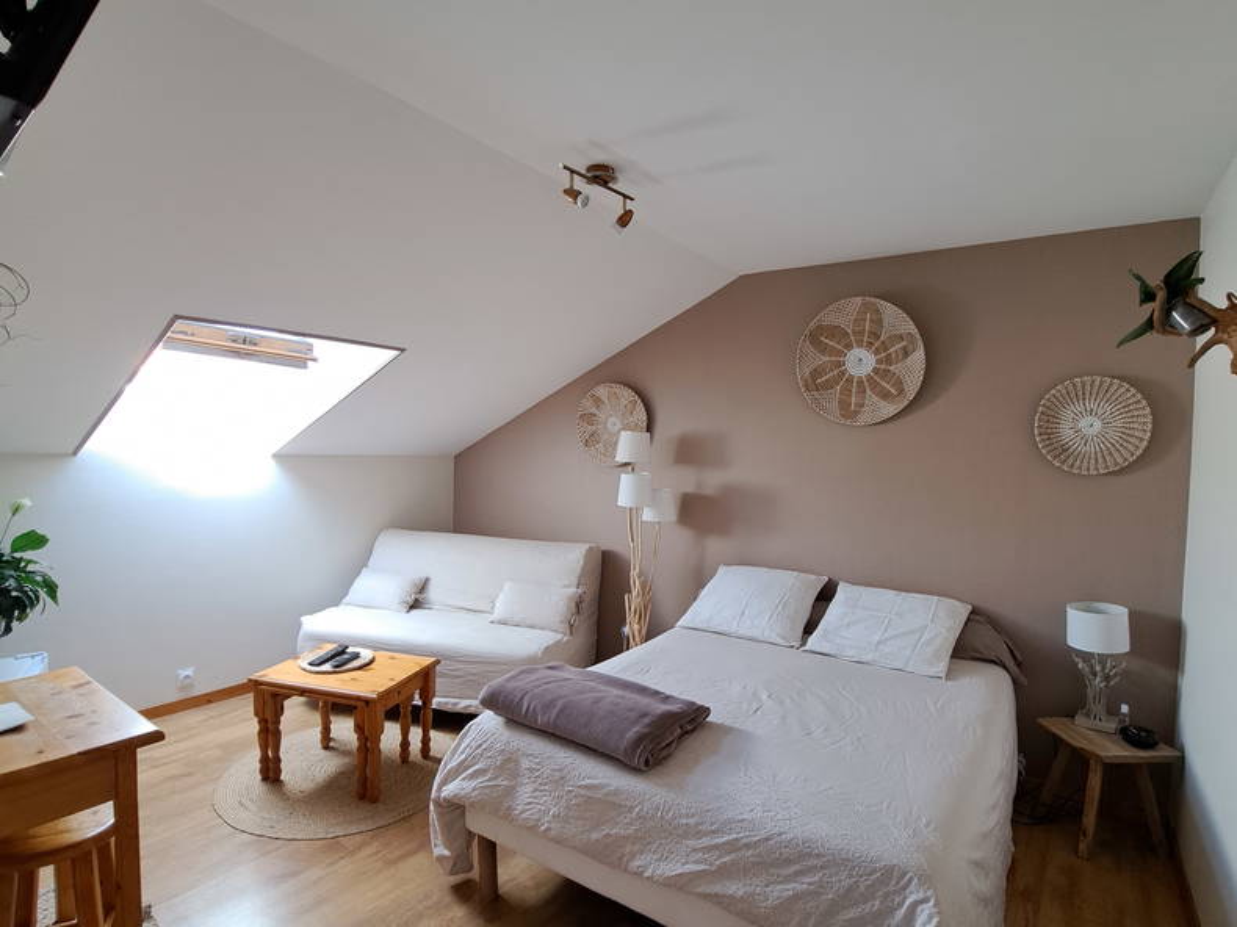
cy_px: 464
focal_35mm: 13
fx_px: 464
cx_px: 618
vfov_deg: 89.9
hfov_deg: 106.2
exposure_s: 1/50
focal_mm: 1.74
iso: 80
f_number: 2.2
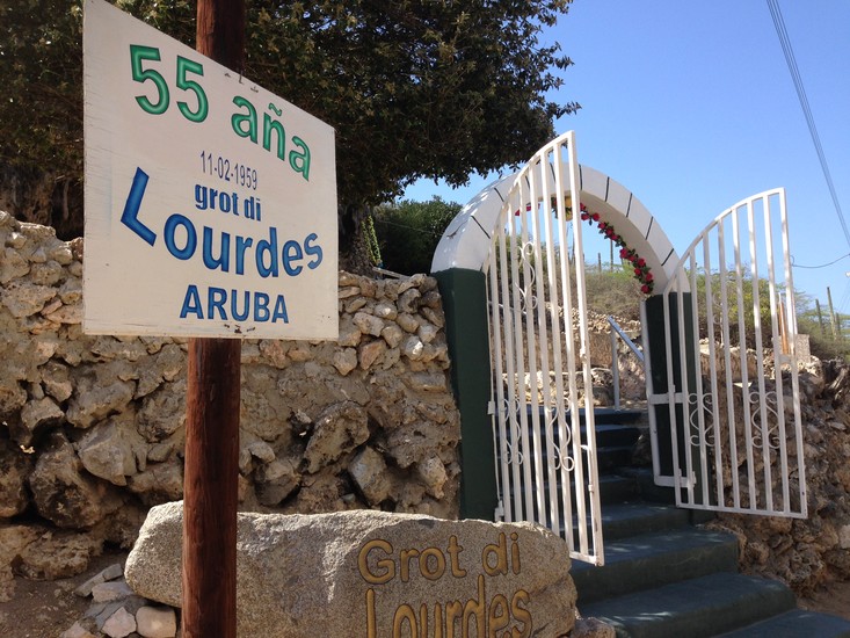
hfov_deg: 55.3
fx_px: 810
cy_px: 319
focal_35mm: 33
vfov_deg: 43.0
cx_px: 425
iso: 50
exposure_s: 1/786
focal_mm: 4.12
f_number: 2.4
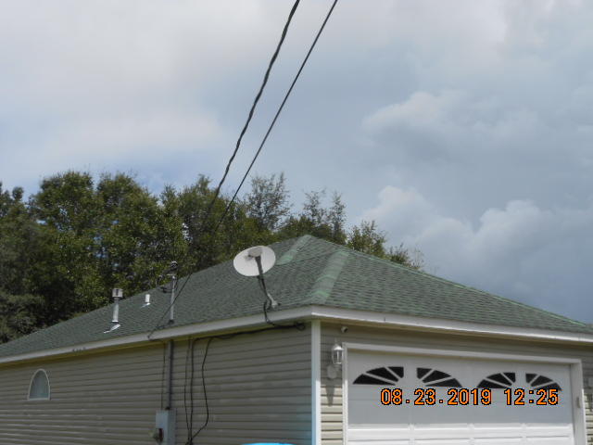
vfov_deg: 29.7
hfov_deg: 38.9
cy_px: 222
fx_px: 839
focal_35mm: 49
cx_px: 296
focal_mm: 8.8
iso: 80
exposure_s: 1/800
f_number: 4.8
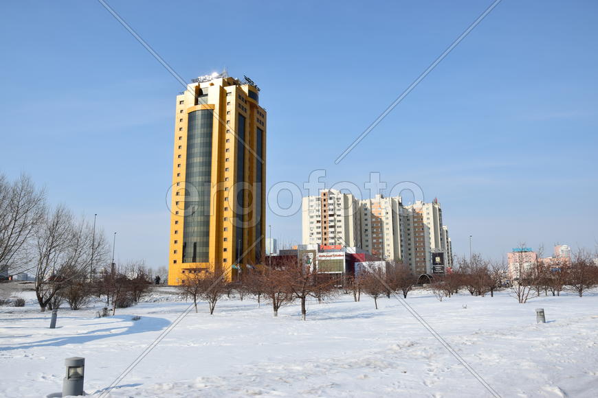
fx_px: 448
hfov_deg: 67.4
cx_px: 299
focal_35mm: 27
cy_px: 199
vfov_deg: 47.9
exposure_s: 1/200
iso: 100
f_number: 10
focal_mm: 18
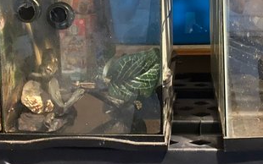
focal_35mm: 56
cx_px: 183
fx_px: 402
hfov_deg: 35.8
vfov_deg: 22.6
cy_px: 16
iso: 400
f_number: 1.8
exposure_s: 1/10
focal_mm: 4.25
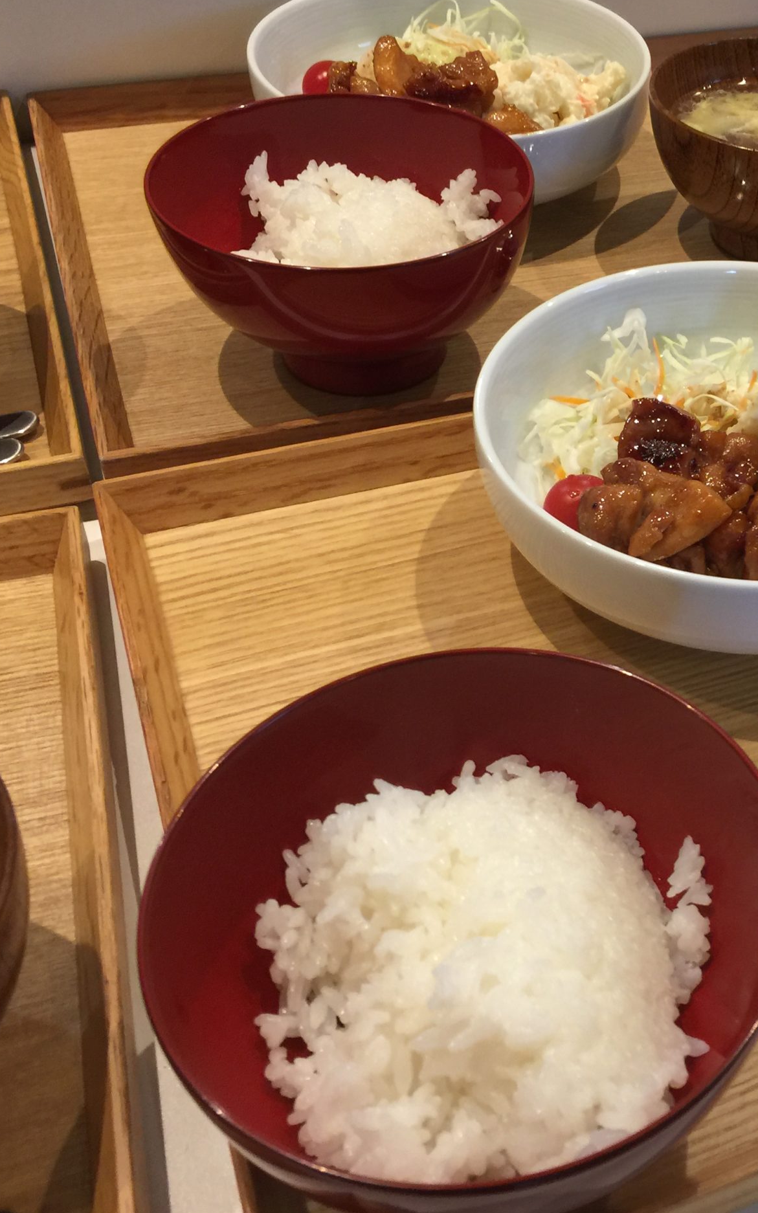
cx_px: 736
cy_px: 595
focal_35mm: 42
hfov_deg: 28.8
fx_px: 1388
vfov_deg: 47.2
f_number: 2.2
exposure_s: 1/15
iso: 50
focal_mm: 4.15
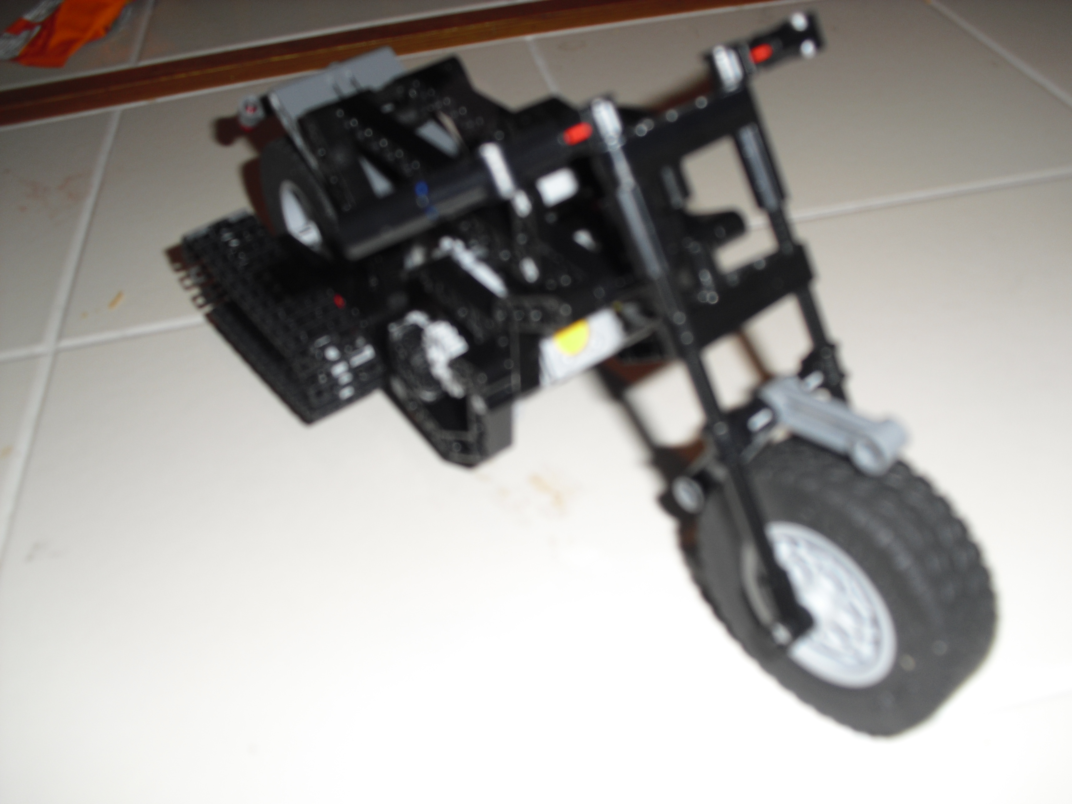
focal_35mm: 36
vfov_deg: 39.7
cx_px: 536
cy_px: 402
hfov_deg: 51.4
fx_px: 1115
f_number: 3.1
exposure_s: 1/60
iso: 64
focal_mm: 6.3
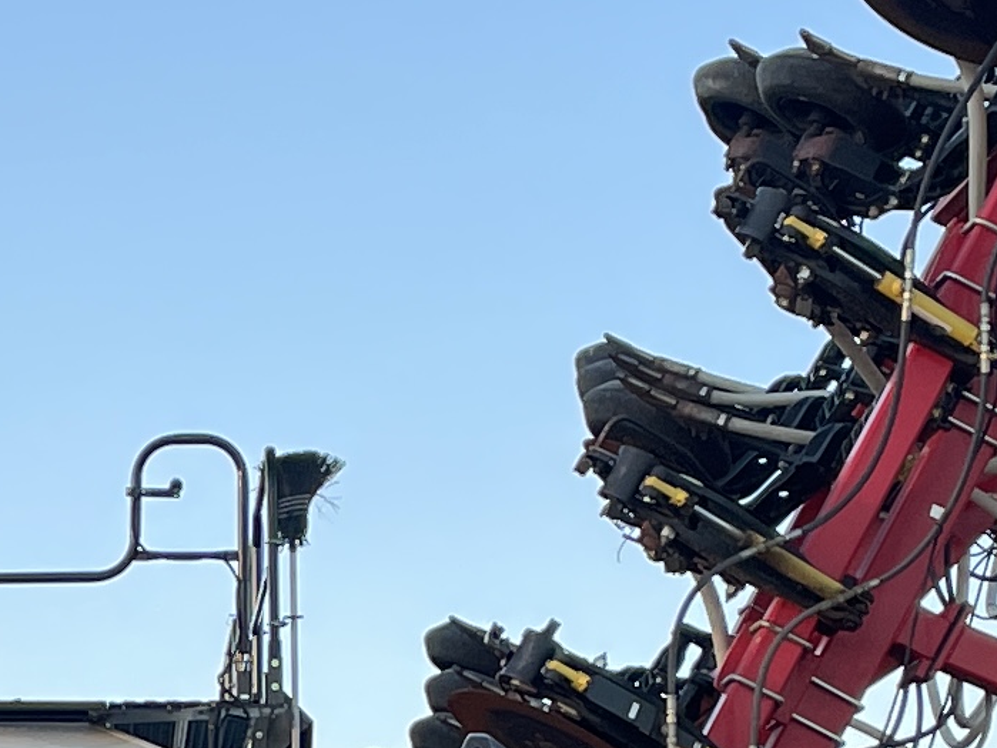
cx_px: 26
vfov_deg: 9.5
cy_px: 1266
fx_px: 4320
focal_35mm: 150
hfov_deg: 13.0
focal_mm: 4.2
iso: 32
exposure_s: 1/356
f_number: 1.6
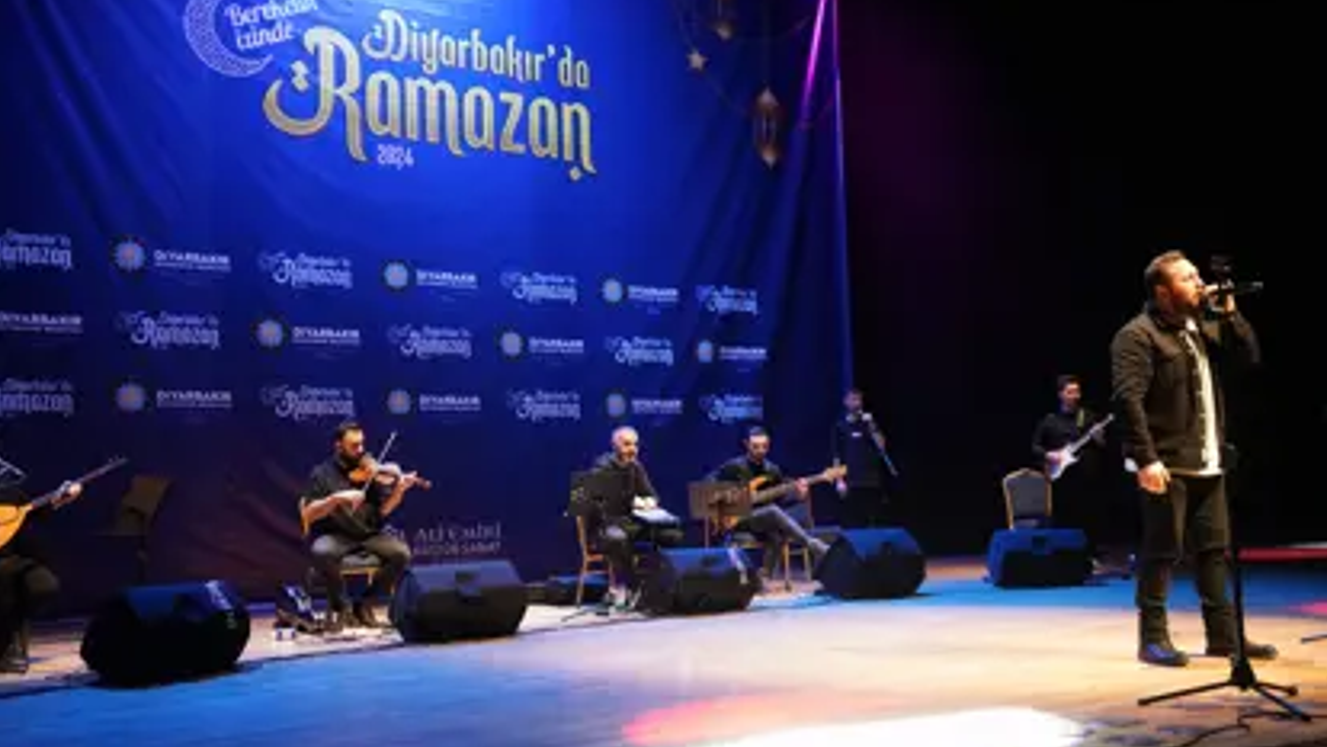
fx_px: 1337
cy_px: 398
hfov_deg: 52.8
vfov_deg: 31.2
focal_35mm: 38
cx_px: 662
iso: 10000
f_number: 4
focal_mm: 36
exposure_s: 1/160
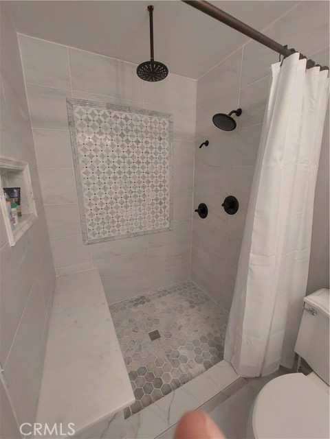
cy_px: 220
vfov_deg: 106.2
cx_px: 165
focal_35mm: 13
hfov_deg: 89.9
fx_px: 165
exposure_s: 1/60
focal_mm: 1.74
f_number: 2.2
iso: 250
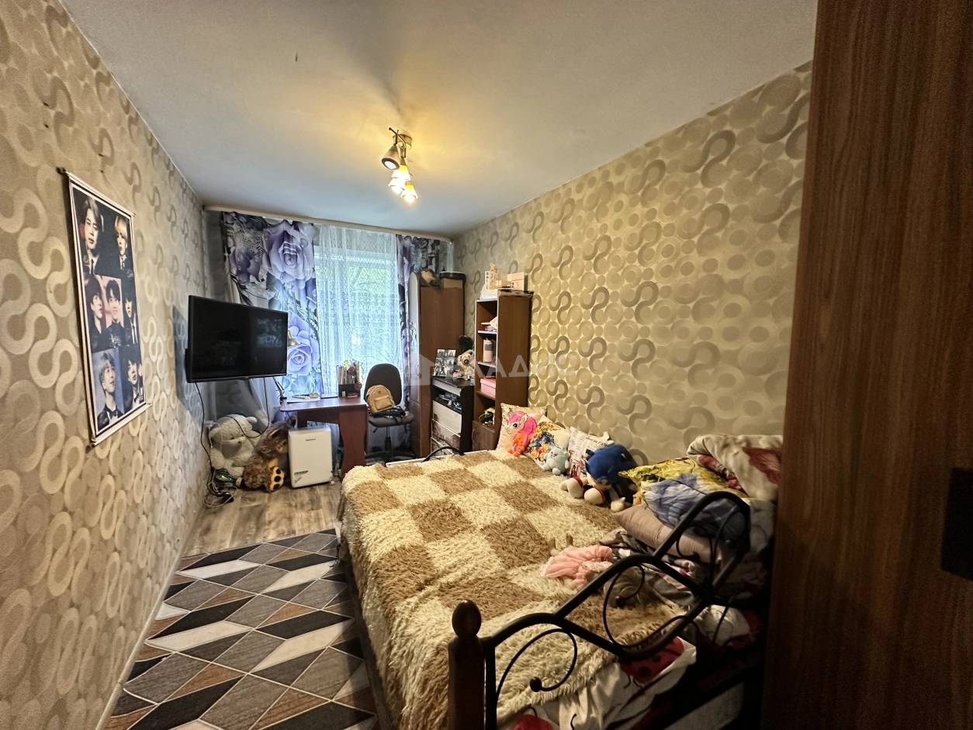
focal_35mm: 14
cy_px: 365
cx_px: 486
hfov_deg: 102.1
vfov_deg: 85.7
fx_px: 394
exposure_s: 1/50
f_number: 2.2
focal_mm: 2.22
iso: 400
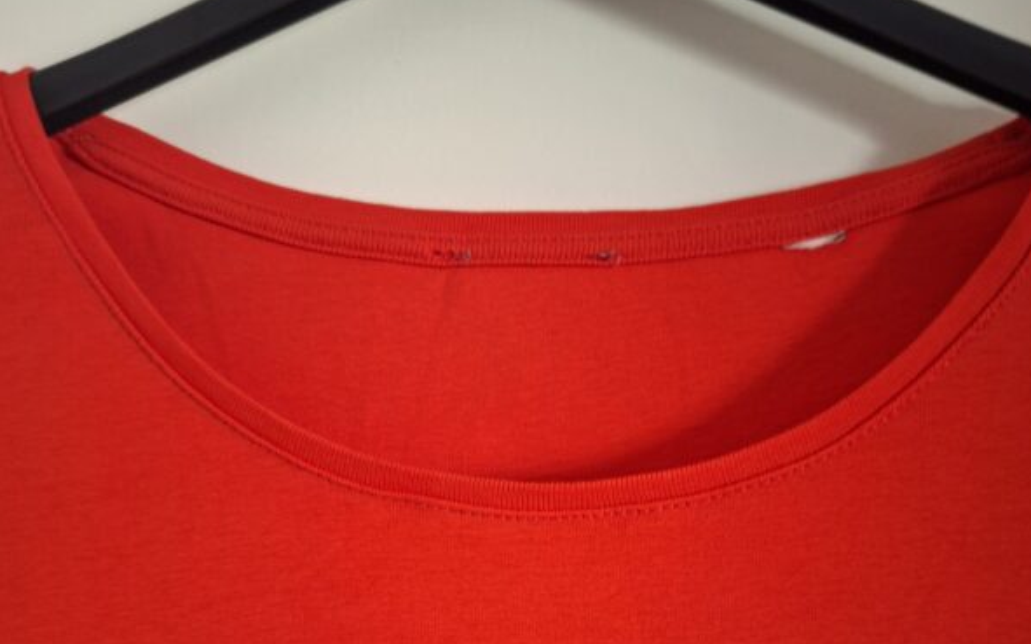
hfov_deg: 58.2
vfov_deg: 36.6
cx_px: 520
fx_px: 927
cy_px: 538
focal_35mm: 33
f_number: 1.8
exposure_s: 1/33
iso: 320
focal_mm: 5.54
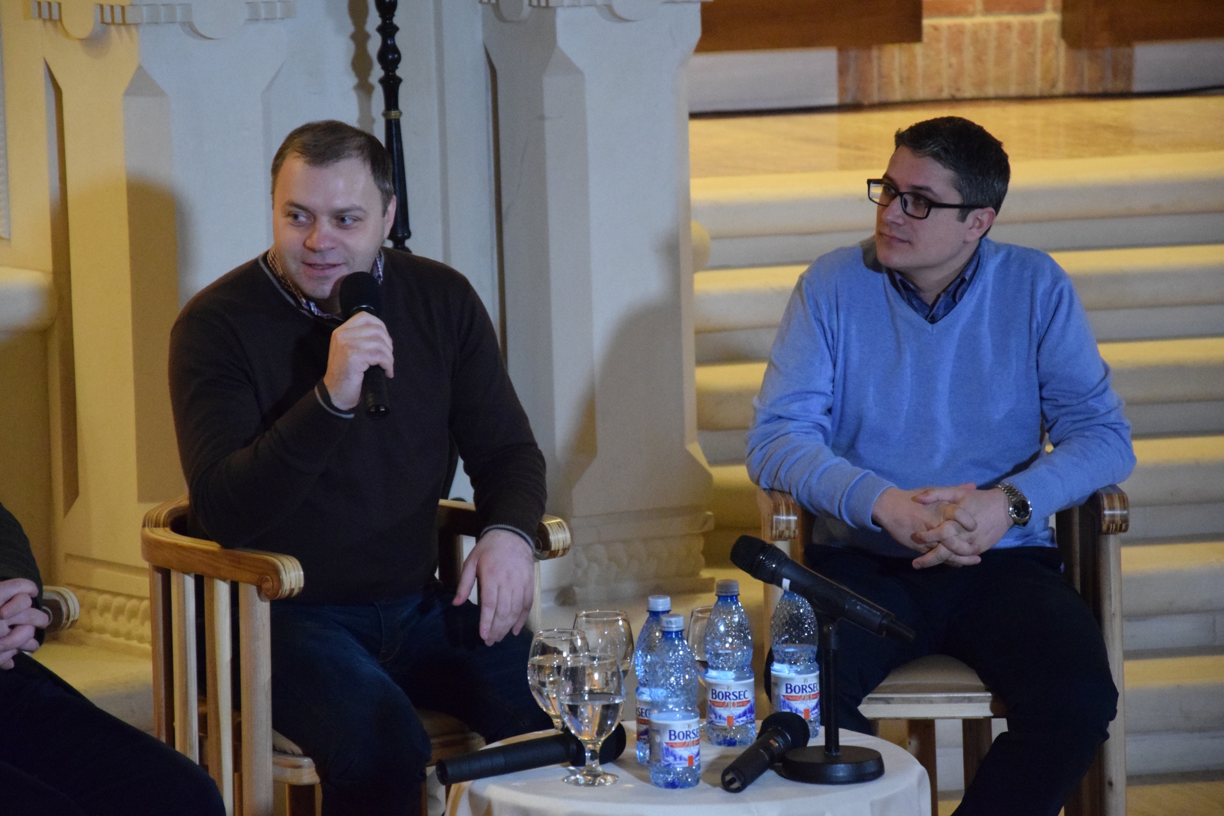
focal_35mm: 158
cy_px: 408
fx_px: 5355
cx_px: 612
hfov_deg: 13.0
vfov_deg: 8.7
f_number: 5.6
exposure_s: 1/20
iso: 6400
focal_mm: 105
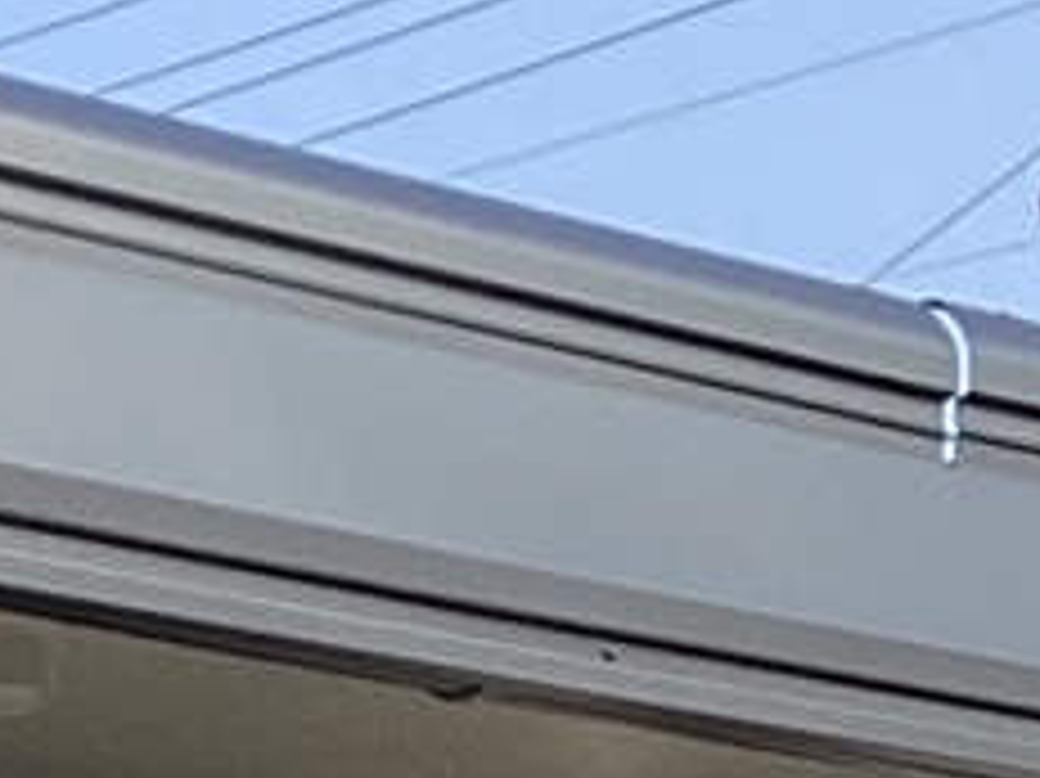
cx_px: -635
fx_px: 6576
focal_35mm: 219
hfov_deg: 8.8
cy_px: 1920
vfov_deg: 6.4
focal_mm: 3.3
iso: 25
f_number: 2.4
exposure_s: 1/741
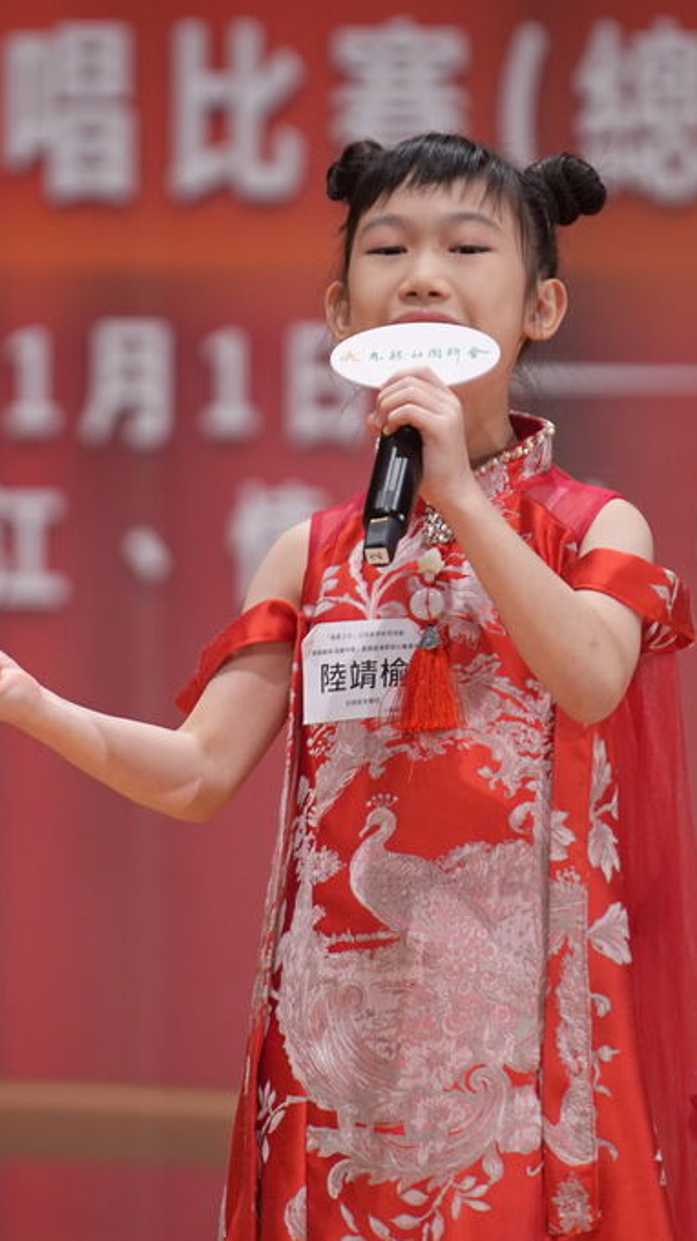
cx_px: 283
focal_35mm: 426
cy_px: 620
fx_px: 14011
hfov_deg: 2.8
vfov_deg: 5.1
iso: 500
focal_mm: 180
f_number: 2.8
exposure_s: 1/250
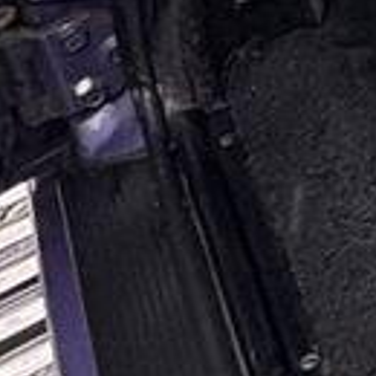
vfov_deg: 11.0
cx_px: 1131
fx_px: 1598
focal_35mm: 130
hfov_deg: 10.0
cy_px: -577
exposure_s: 1/99
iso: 125
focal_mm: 2.22
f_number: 2.2
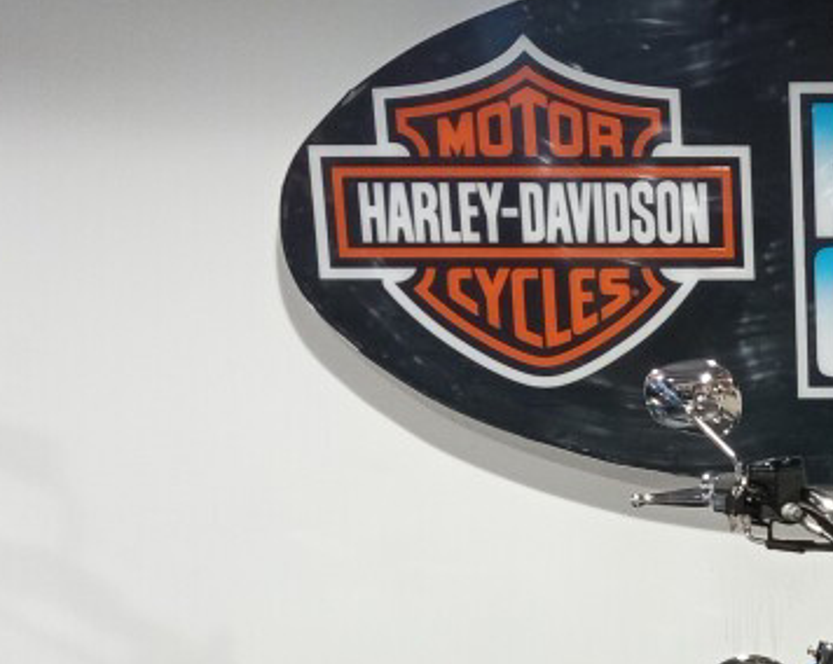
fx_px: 2019
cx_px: 951
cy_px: 860
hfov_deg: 21.9
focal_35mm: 82
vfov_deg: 17.5
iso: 476
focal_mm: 3.71
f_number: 2.2
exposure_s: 1/60
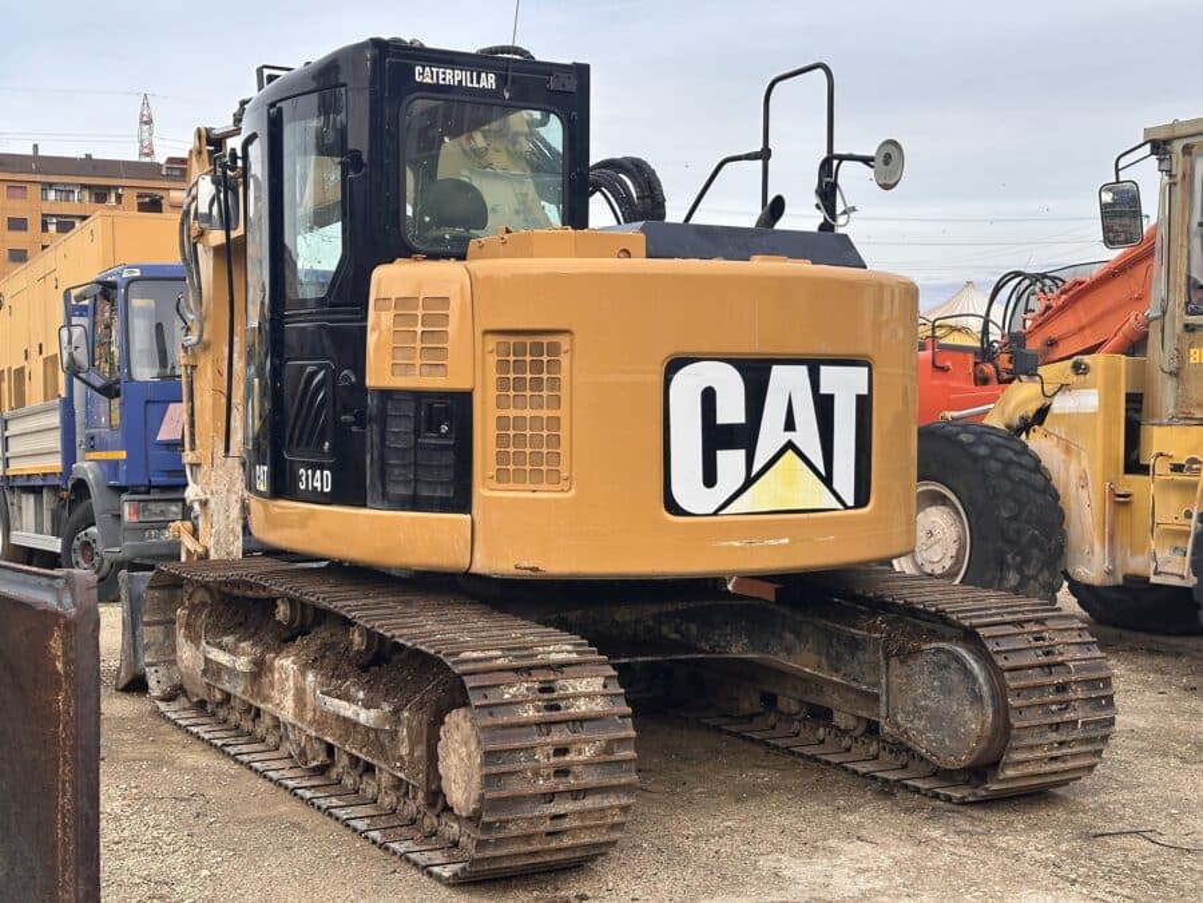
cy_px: 452
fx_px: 1668
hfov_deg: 39.7
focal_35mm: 48
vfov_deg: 30.3
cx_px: 602
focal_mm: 6.86
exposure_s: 1/927
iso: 64
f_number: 1.78
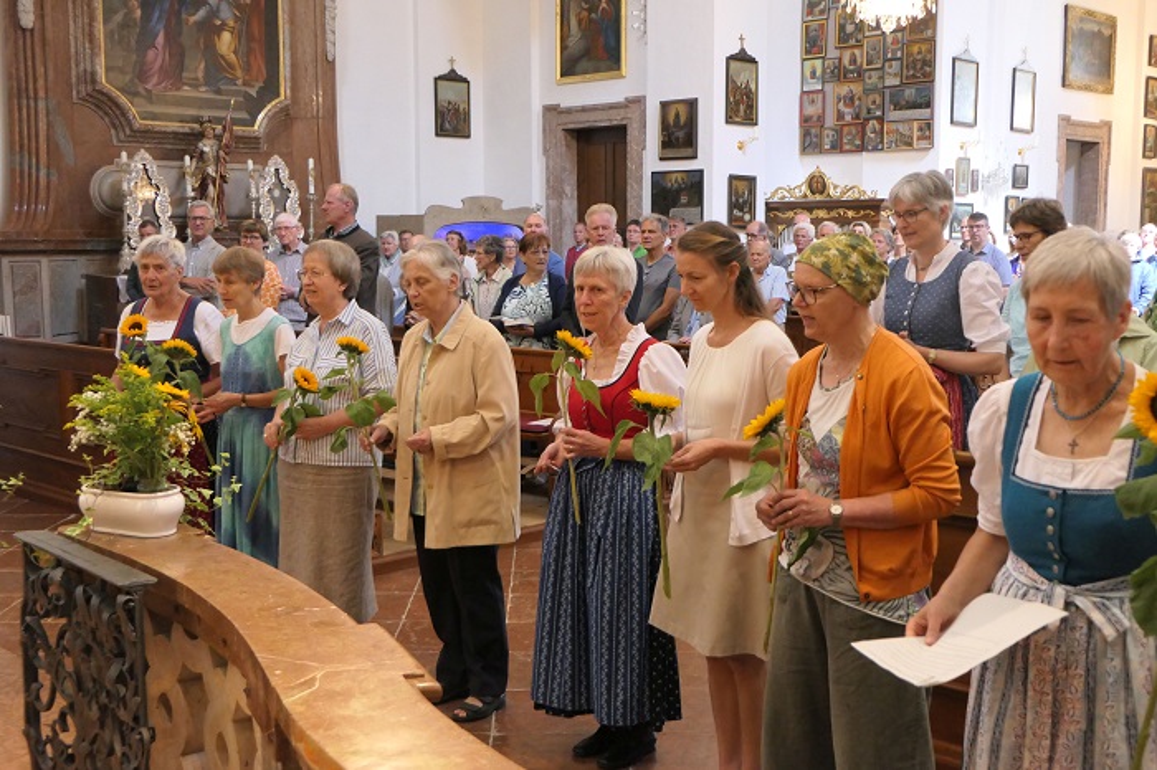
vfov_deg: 33.4
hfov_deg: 48.5
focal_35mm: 40
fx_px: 1285
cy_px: 385
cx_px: 578
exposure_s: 1/60
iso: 1600
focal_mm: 14.6
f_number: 3.4
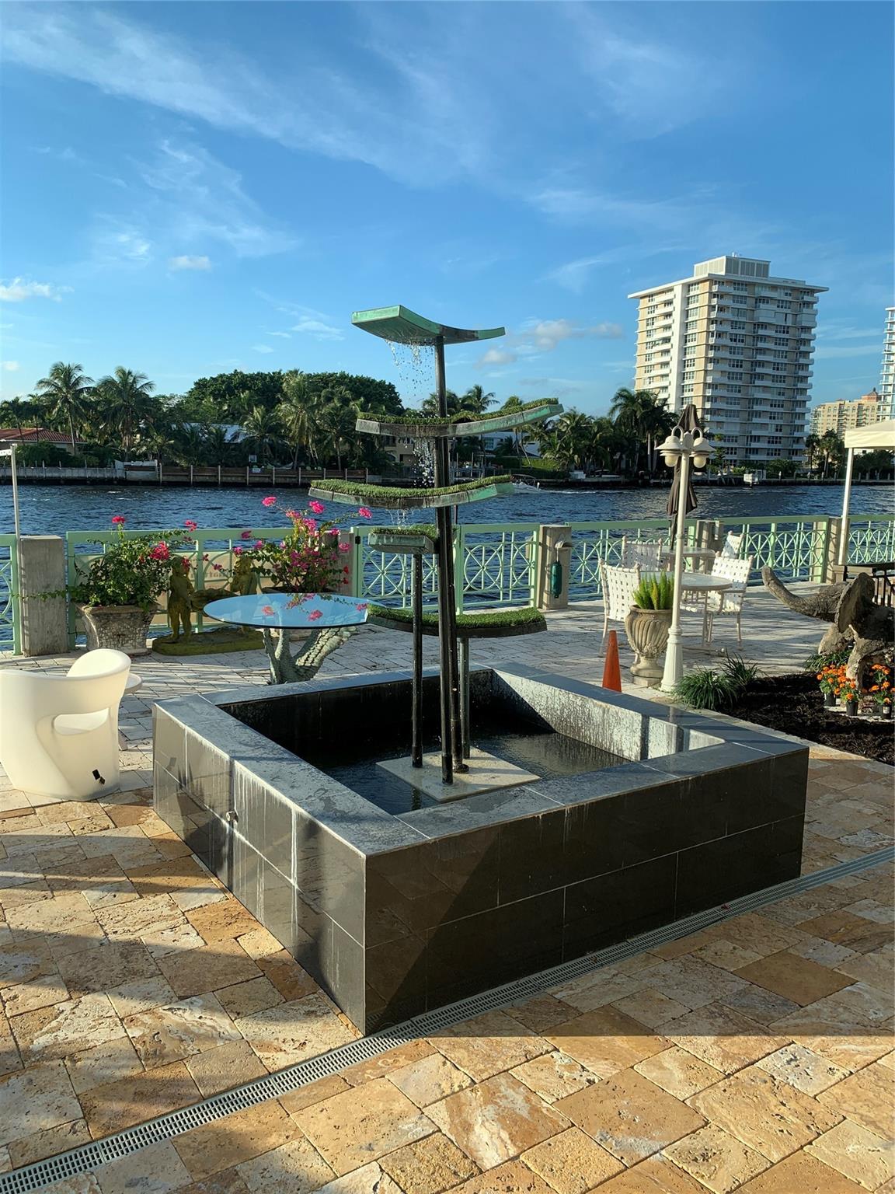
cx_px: 448
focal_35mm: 26
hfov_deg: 53.1
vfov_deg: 67.3
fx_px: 896
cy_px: 597
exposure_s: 1/1368
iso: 25
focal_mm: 4.25
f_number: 1.8
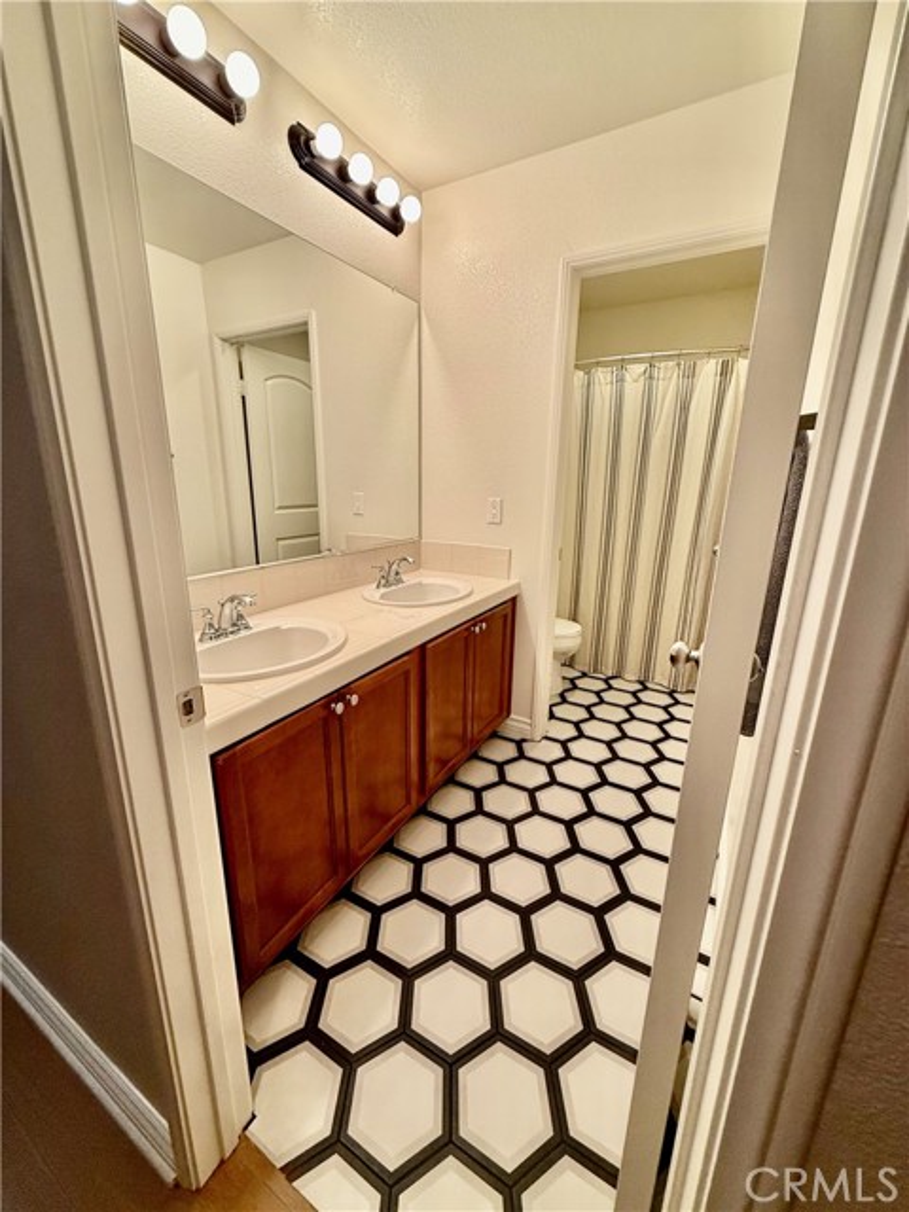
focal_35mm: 14
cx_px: 454
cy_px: 606
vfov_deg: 102.1
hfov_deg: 85.7
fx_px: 490
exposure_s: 1/120
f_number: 2.2
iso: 200
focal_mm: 2.22
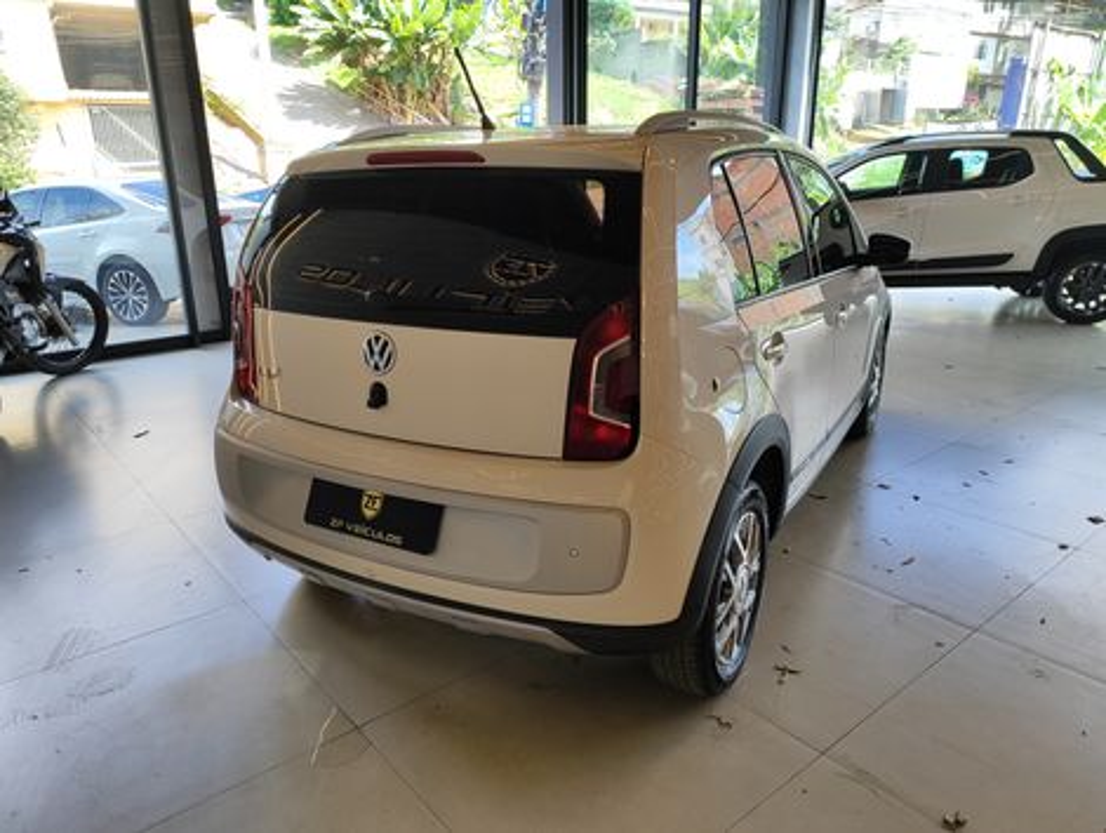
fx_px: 768
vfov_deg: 56.9
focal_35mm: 24
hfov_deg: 71.5
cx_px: 553
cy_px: 416
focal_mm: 5.89
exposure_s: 1/120
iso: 60
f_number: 1.89
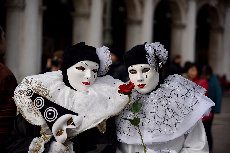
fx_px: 588
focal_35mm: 92
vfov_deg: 14.9
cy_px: 76
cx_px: 115
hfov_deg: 22.1
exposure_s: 1/1250
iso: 100
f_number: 4
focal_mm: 92
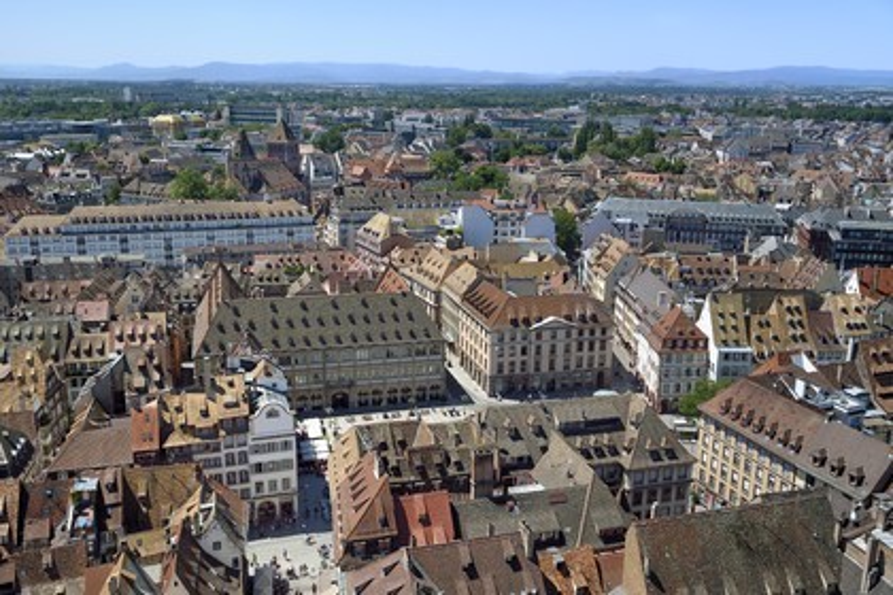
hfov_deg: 55.8
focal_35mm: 34
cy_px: 298
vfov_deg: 38.9
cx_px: 446
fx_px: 843
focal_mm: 34
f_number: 10
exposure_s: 1/250
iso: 200
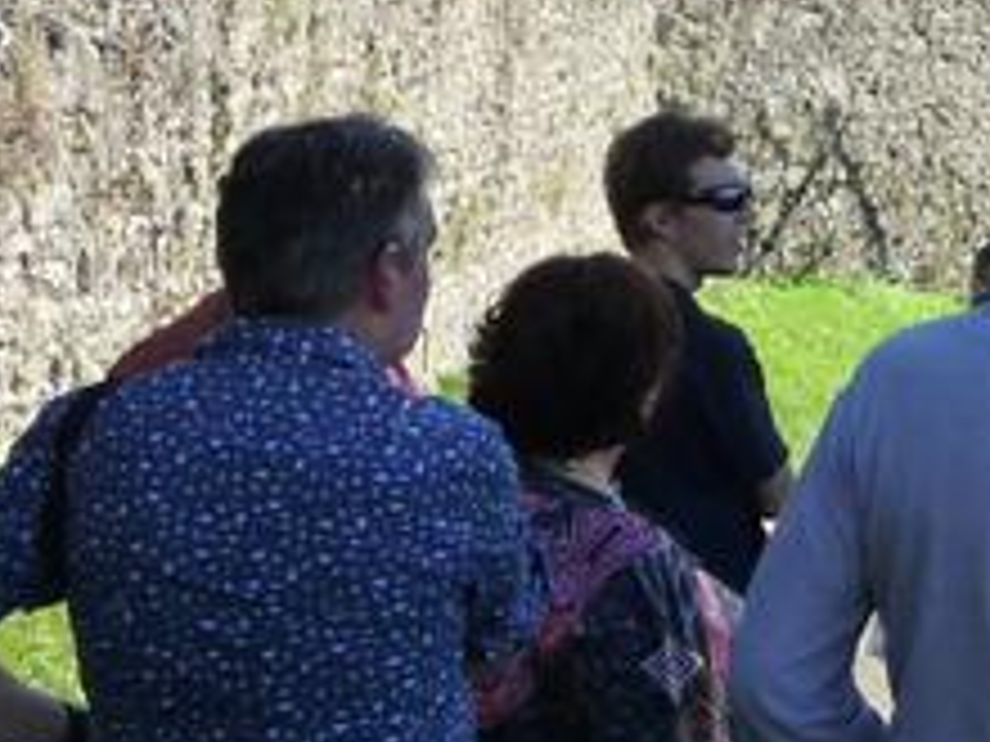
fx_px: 2917
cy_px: 58
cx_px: 1634
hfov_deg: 16.8
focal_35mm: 102
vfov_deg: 14.3
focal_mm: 4.7
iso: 160
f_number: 3.3
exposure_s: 1/400
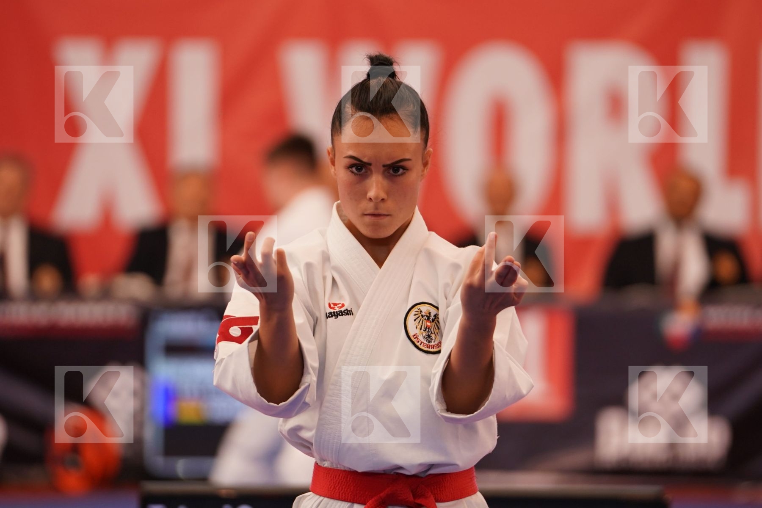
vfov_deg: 4.6
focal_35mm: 297
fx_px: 6286
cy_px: 254
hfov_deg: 6.9
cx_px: 381
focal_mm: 198
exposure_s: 1/500
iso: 800
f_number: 2.8
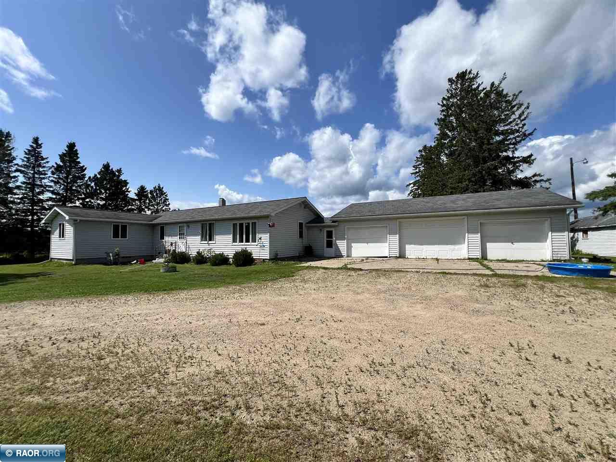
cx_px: 308
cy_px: 231
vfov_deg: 89.9
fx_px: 231
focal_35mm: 13
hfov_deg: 106.2
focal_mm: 1.57
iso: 32
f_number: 1.8
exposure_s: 1/2732
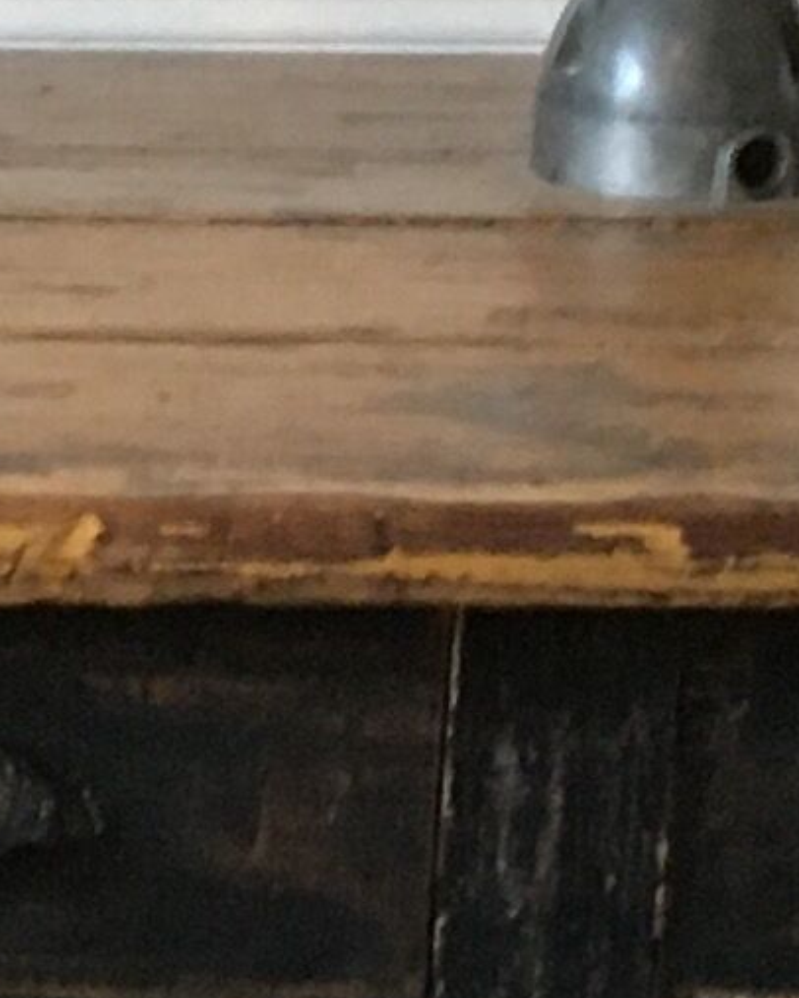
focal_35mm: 225
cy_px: 476
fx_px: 6647
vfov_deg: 8.6
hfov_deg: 6.5
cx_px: -1134
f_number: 2.2
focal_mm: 4.15
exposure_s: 1/33
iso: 200
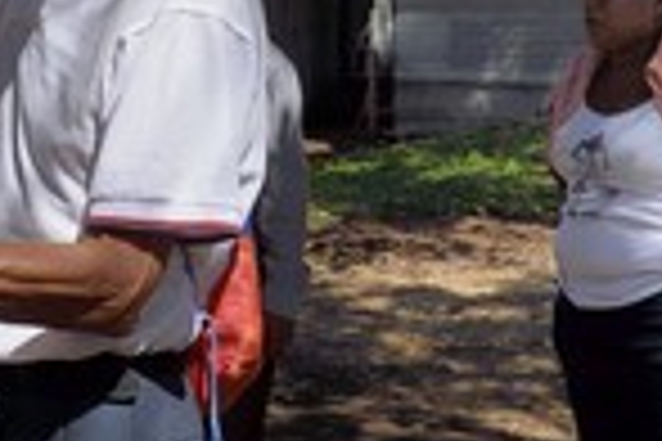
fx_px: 1784
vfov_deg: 14.1
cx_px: 54
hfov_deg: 20.6
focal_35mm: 97
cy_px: 112
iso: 200
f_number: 14
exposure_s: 1/200
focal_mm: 34
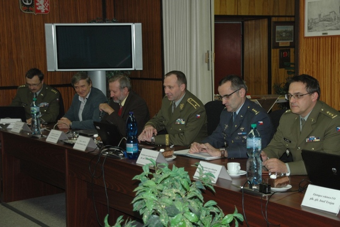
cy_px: 114
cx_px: 170
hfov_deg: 33.4
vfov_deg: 22.6
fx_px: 566
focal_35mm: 60
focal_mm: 40
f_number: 4.8
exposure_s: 1/60
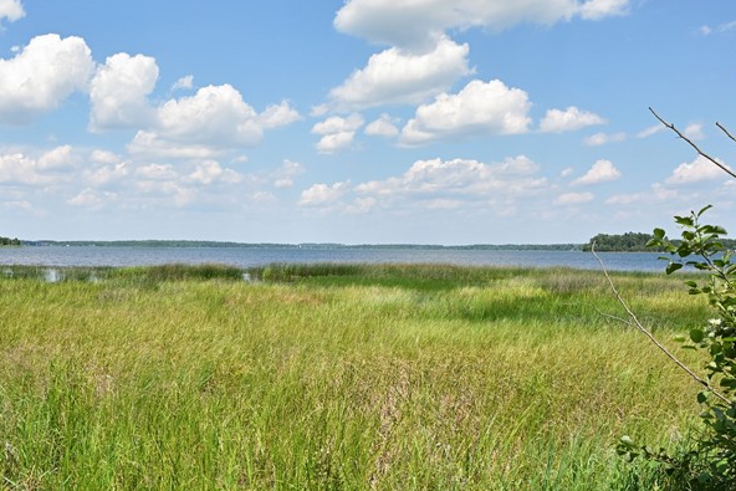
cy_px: 293
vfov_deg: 38.8
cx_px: 251
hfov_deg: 54.9
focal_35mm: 34
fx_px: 694
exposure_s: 1/1600
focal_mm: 18.5
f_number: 5.6
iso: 250
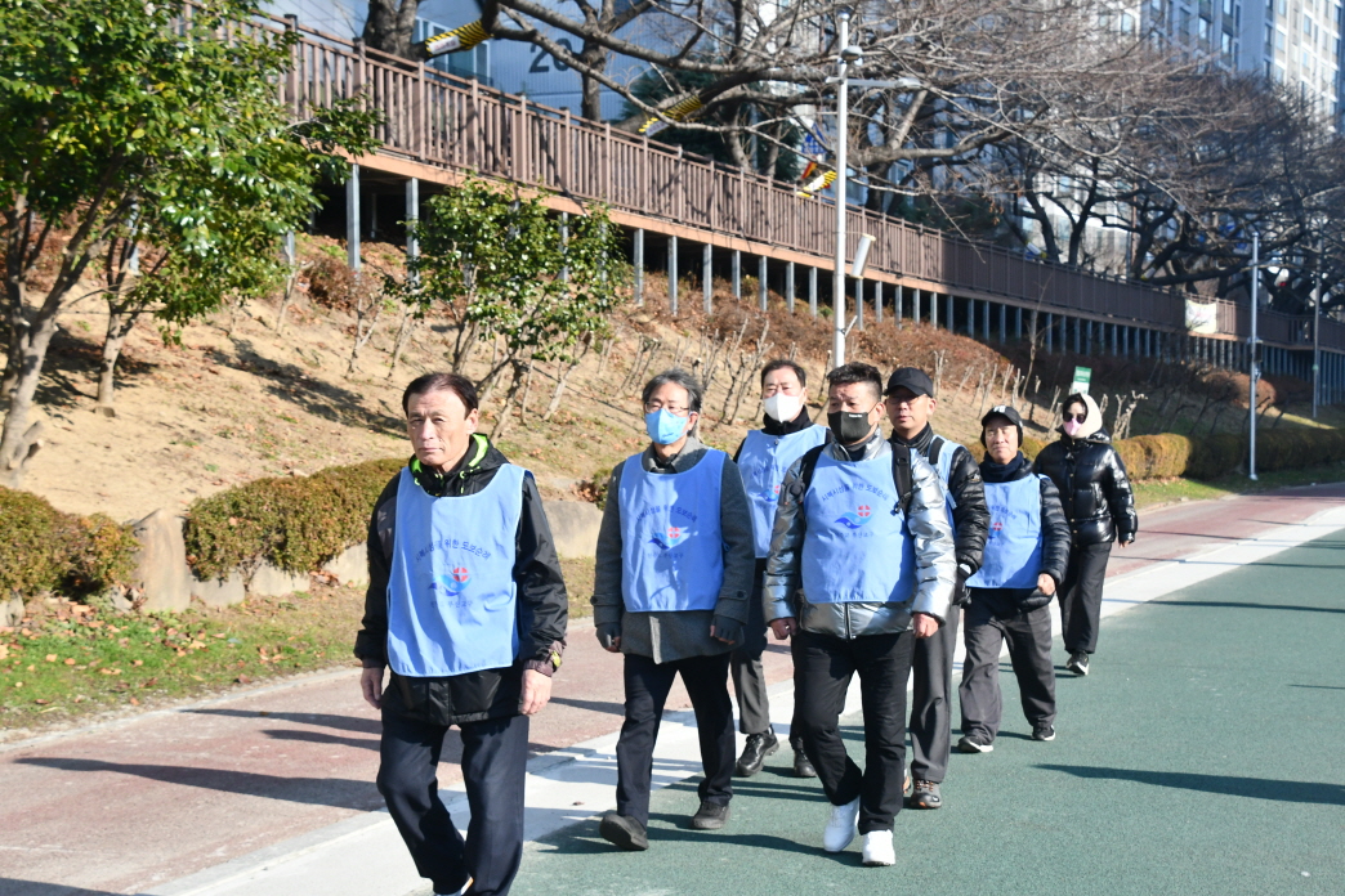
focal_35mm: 66
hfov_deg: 30.5
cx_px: 672
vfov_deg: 20.6
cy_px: 448
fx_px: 2466
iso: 1000
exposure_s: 1/500
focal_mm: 44
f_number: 11
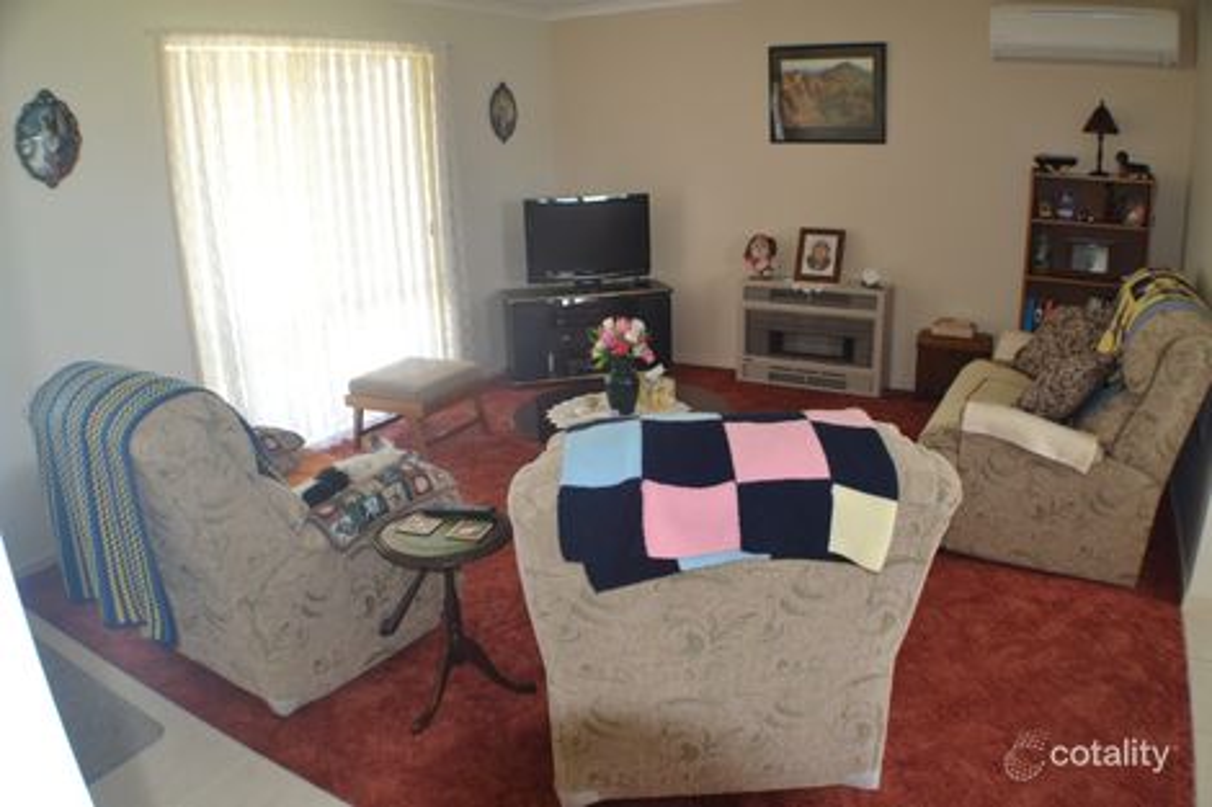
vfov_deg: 39.9
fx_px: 1111
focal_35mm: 33
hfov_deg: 57.2
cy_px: 404
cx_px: 606
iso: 560
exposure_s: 1/60
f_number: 3.8
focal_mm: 22
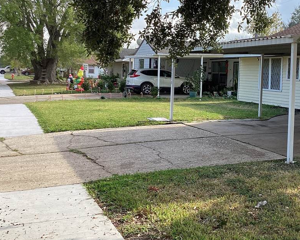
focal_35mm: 50
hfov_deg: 36.3
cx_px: 233
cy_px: 84
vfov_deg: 30.1
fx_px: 444
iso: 25
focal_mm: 3.3
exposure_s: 1/354
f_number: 2.4
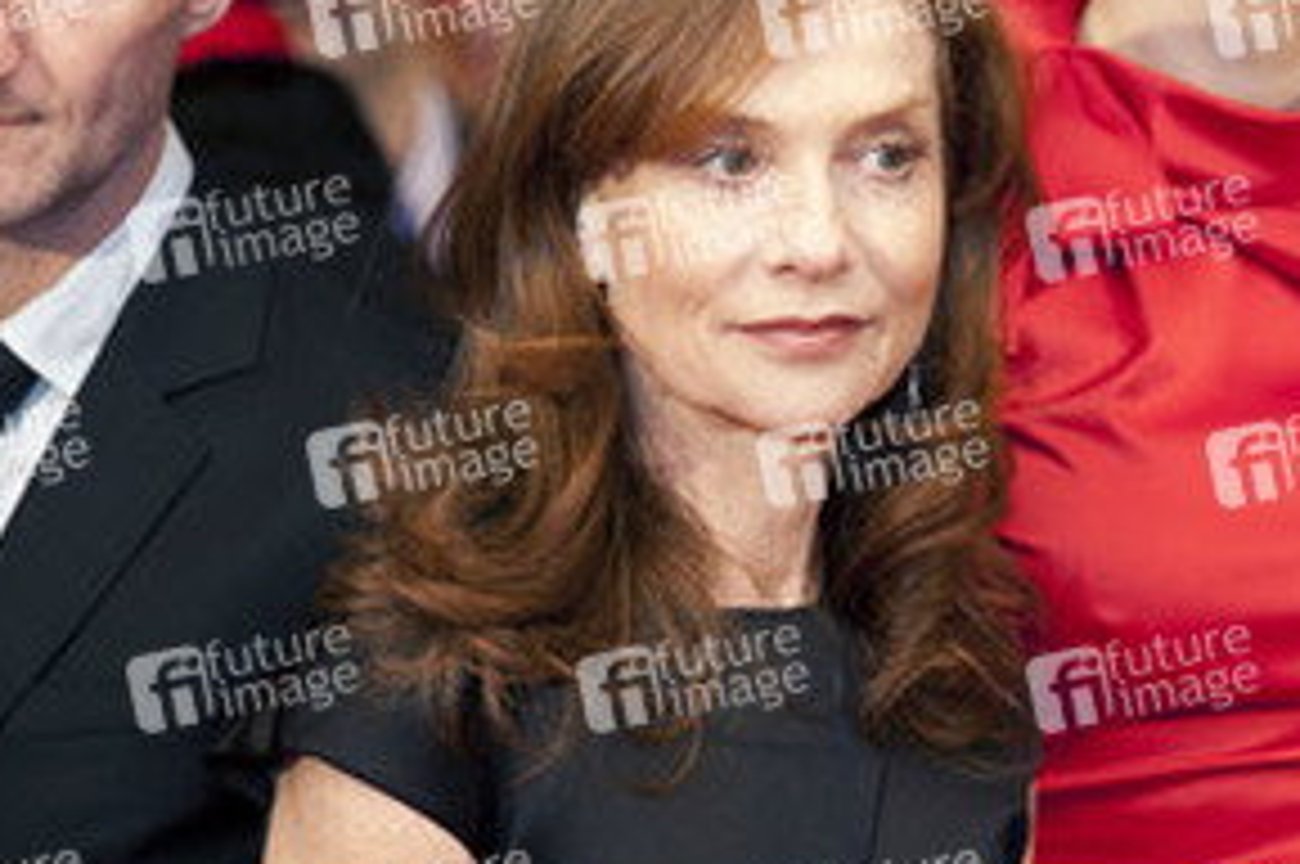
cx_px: 753
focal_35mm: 226
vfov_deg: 6.1
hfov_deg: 9.1
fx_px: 8152
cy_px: 342
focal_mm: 145
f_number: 5.6
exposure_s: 1/100
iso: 1600
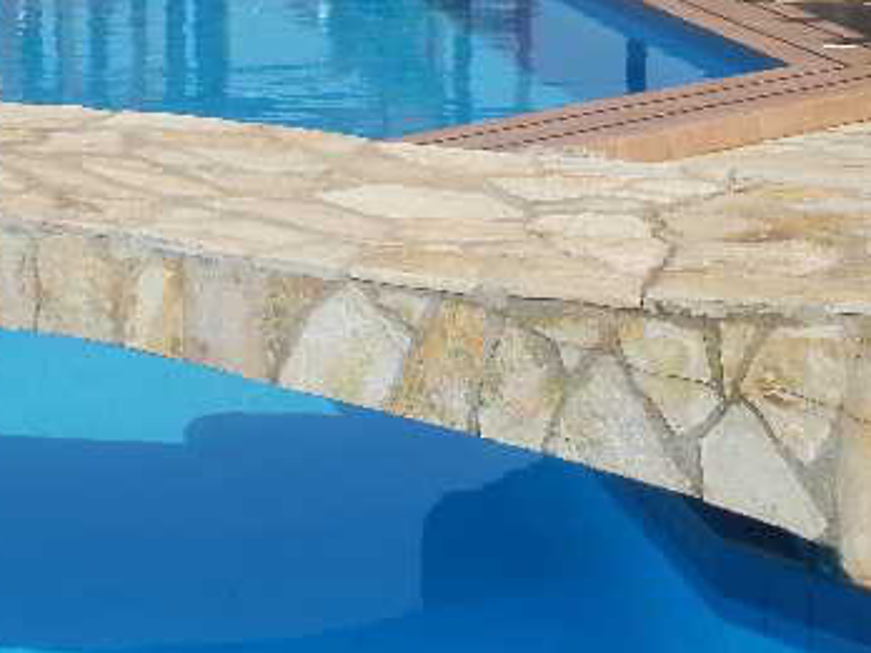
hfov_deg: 13.6
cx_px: 363
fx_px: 3648
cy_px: -53
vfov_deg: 10.1
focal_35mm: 145
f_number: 4.6
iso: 80
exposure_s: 1/1000
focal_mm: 11.2
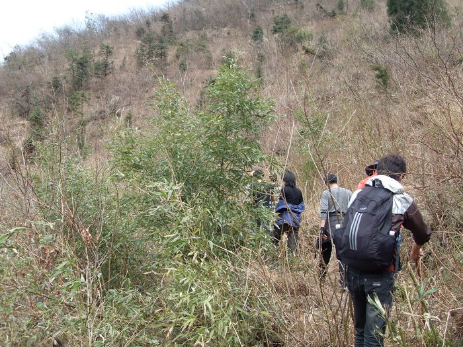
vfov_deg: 38.7
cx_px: 232
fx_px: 495
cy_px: 174
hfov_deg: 50.1
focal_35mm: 37
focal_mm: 6.3
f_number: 2.8
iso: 80
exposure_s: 1/350
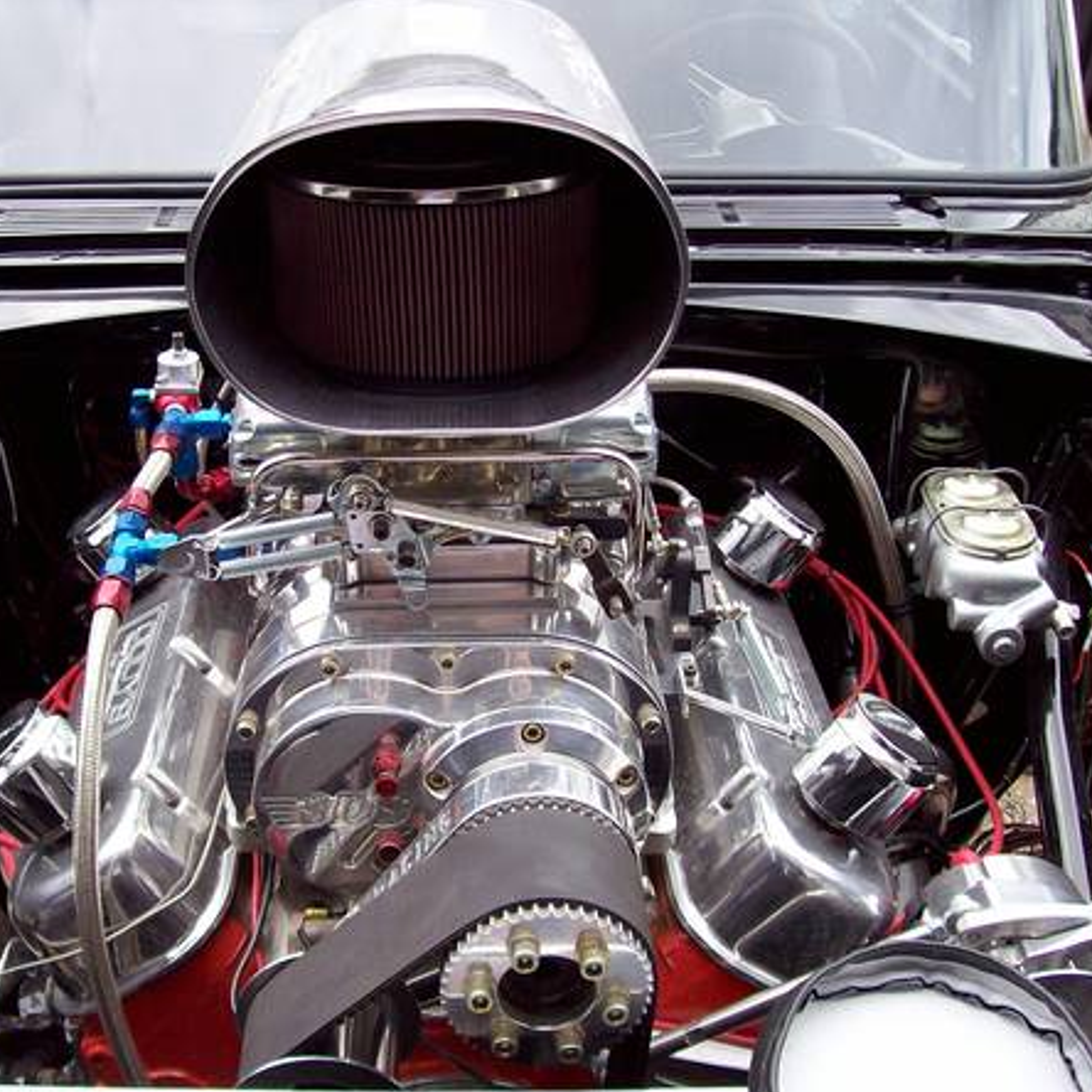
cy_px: 544
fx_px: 1535
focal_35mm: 43
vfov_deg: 39.2
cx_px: 403
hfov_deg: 38.9
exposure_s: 1/331
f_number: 2.7
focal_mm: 6
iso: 80
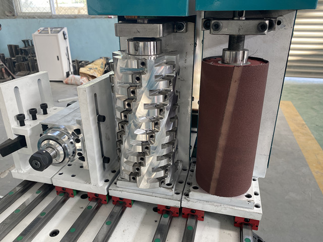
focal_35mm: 26
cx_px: 162
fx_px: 243
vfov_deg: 53.1
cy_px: 121
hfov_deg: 67.3
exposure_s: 1/121
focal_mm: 4.25
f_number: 1.8
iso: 100
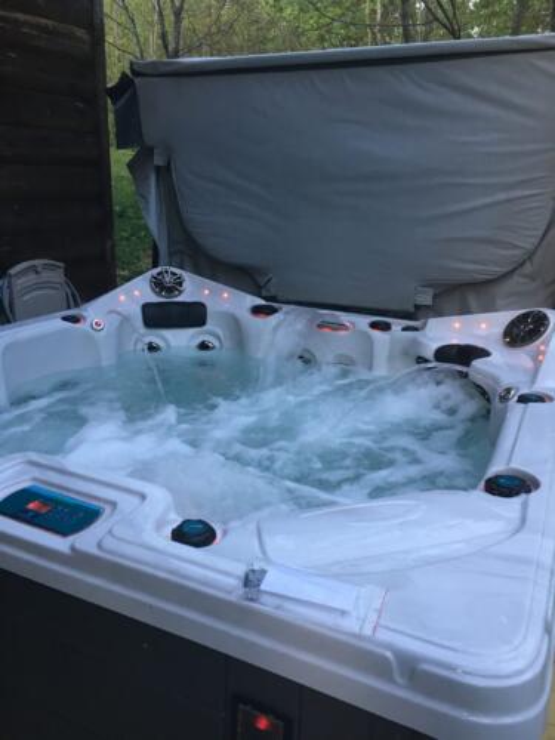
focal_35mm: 29
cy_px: 370
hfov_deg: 48.2
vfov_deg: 61.7
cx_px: 278
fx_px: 620
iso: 64
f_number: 2.2
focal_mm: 4.15
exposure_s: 1/30
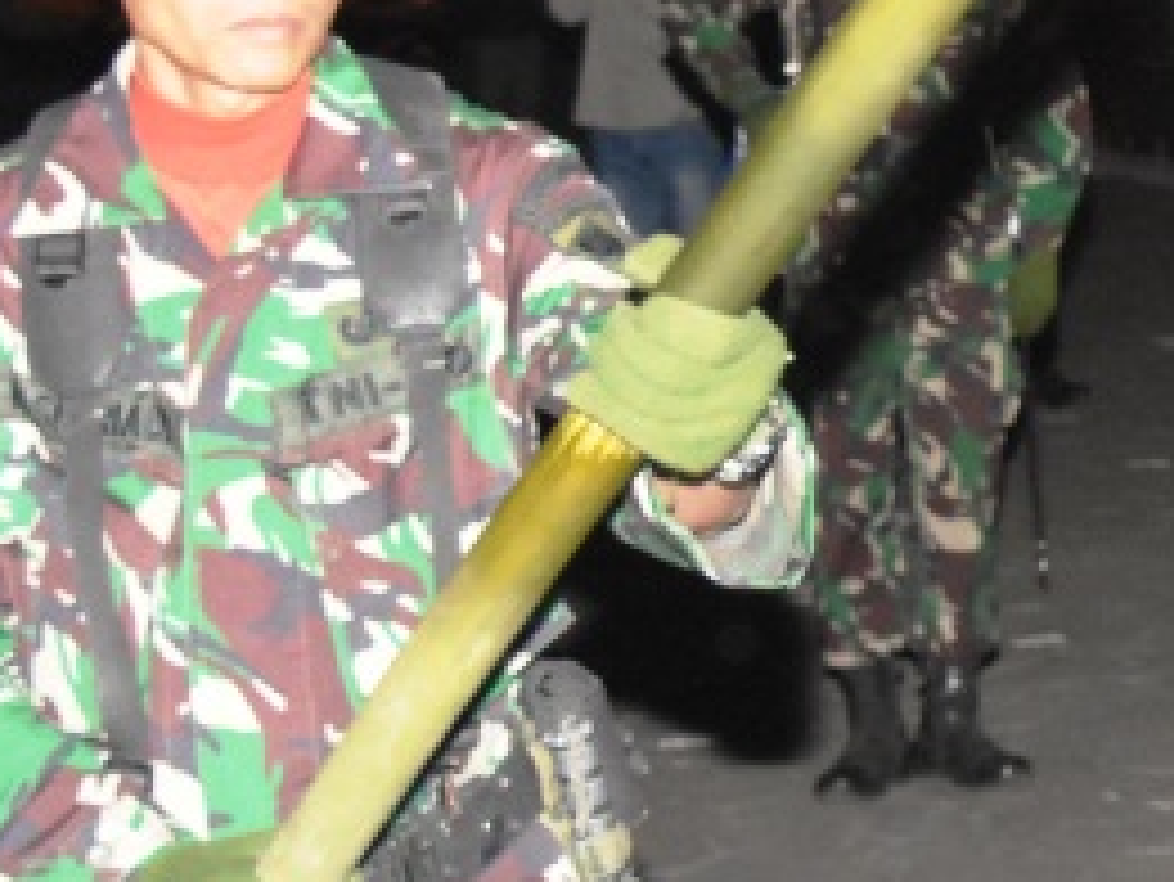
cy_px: 187
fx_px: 4988
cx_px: 1831
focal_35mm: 147
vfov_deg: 10.1
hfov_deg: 12.7
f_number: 9
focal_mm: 26
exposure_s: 1/60
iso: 2500
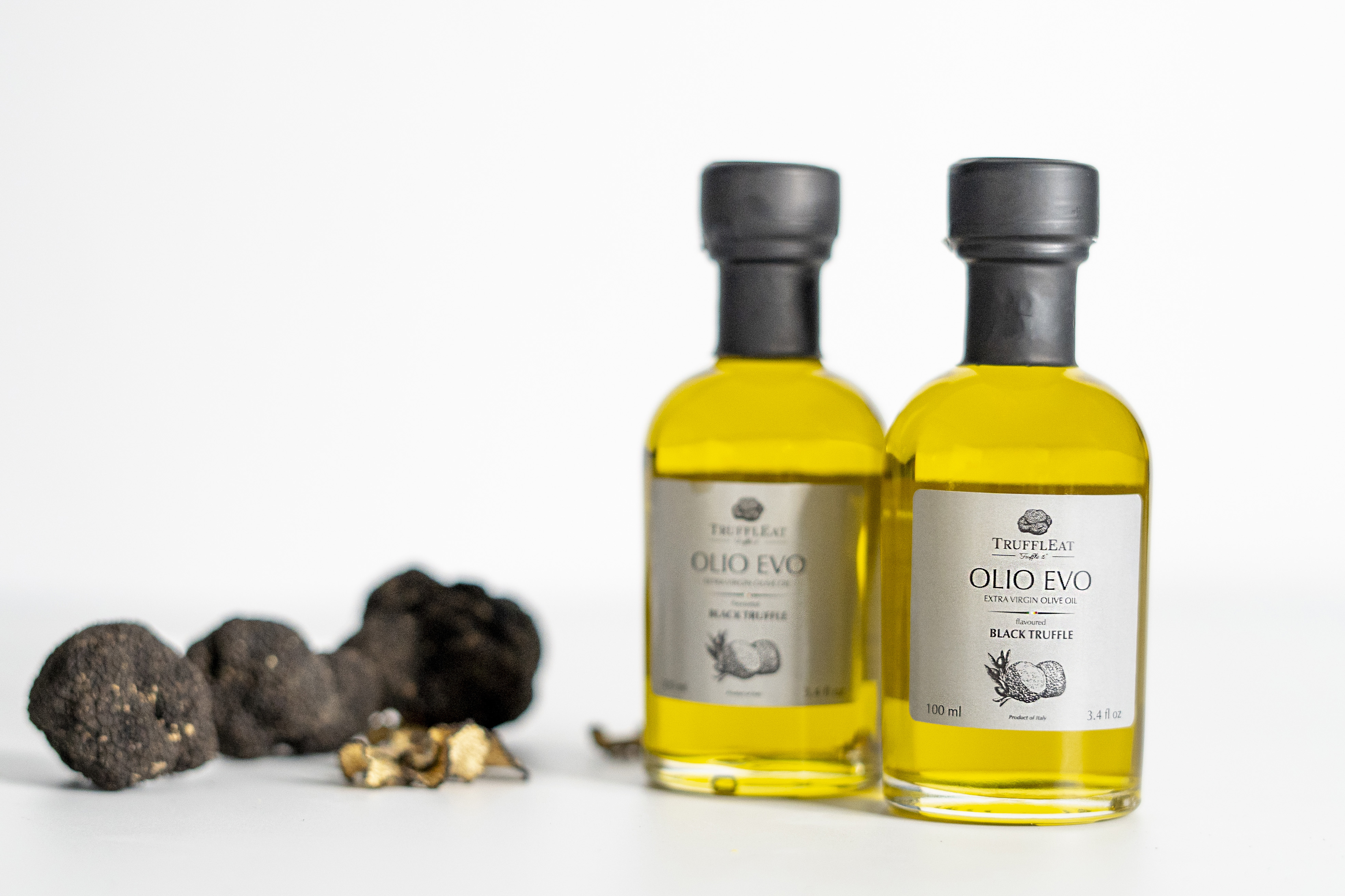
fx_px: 2802
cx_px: 672
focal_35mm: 75
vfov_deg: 18.2
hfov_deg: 27.0
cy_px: 448
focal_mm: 50
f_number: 2.5
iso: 1000
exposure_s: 1/125
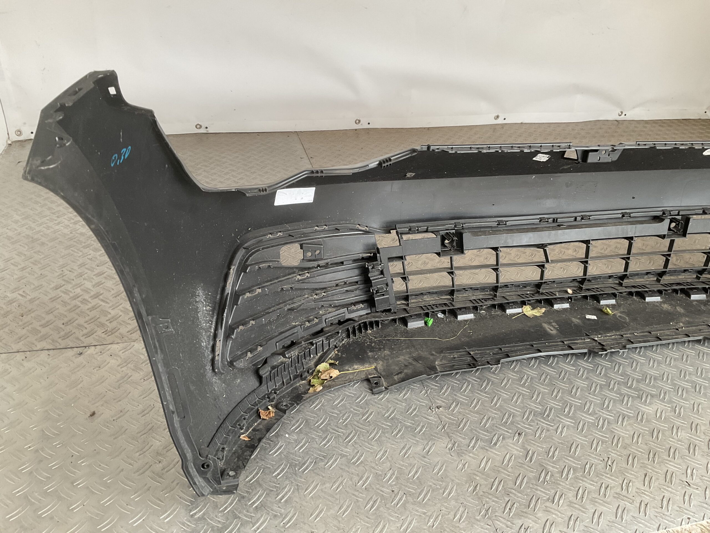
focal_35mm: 29
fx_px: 595
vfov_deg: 48.2
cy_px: 266
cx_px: 355
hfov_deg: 61.7
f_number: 1.8
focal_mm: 3
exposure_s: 1/60
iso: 64
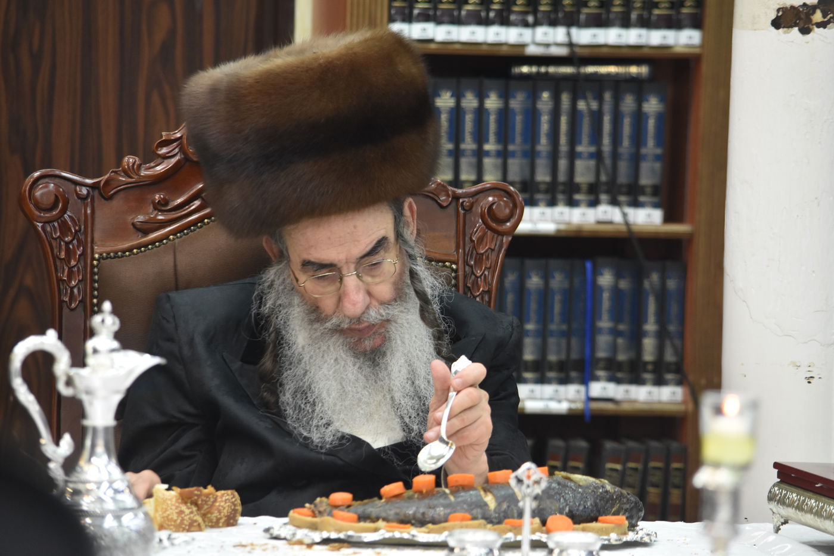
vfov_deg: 5.6
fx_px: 5733
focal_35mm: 248
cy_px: 278
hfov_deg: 8.3
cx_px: 417
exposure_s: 1/100
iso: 1250
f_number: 5.6
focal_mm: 165
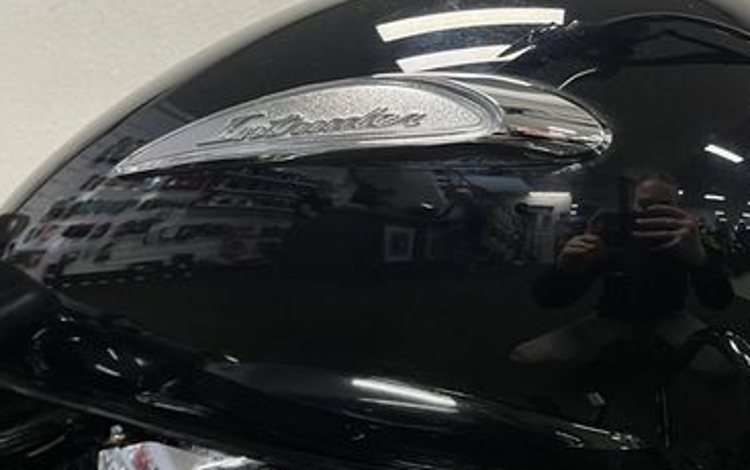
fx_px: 982
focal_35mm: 48
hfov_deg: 41.8
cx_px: 356
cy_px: 141
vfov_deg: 26.7
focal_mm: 5.1
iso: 80
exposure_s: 1/50
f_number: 1.6
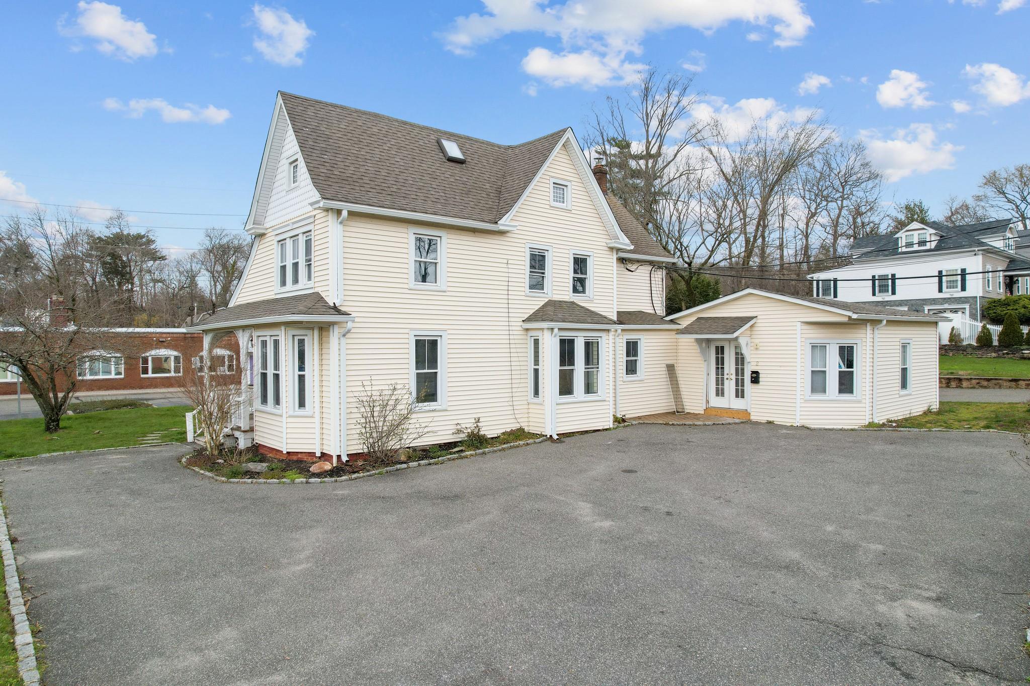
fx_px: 629
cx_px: 515
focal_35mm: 22
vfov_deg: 57.2
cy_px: 343
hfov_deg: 78.6
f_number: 2.8
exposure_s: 1/200
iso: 200
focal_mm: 8.38
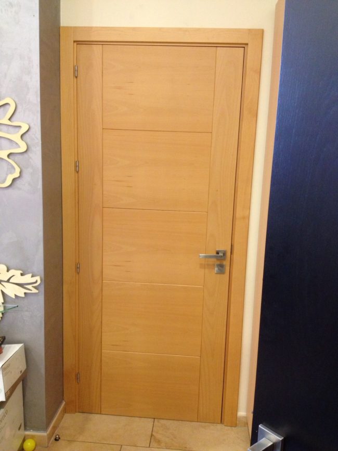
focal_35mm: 35
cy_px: 226
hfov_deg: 40.7
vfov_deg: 52.6
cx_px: 169
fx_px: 456
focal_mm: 4.28
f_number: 2.4
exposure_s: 1/20
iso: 250
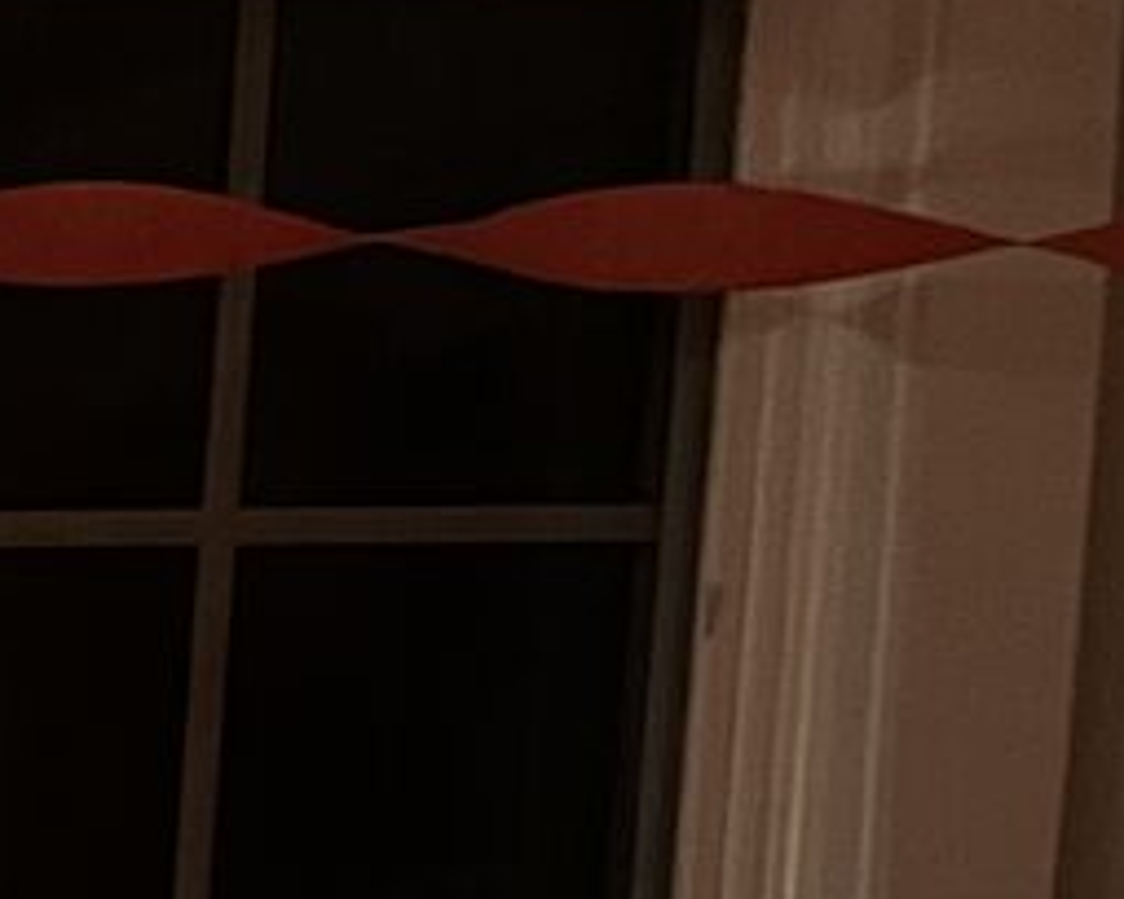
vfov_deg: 8.9
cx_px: -2380
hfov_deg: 9.3
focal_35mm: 159
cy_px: 2098
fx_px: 5289
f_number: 1.5
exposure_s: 1/24
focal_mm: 5.7
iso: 1000
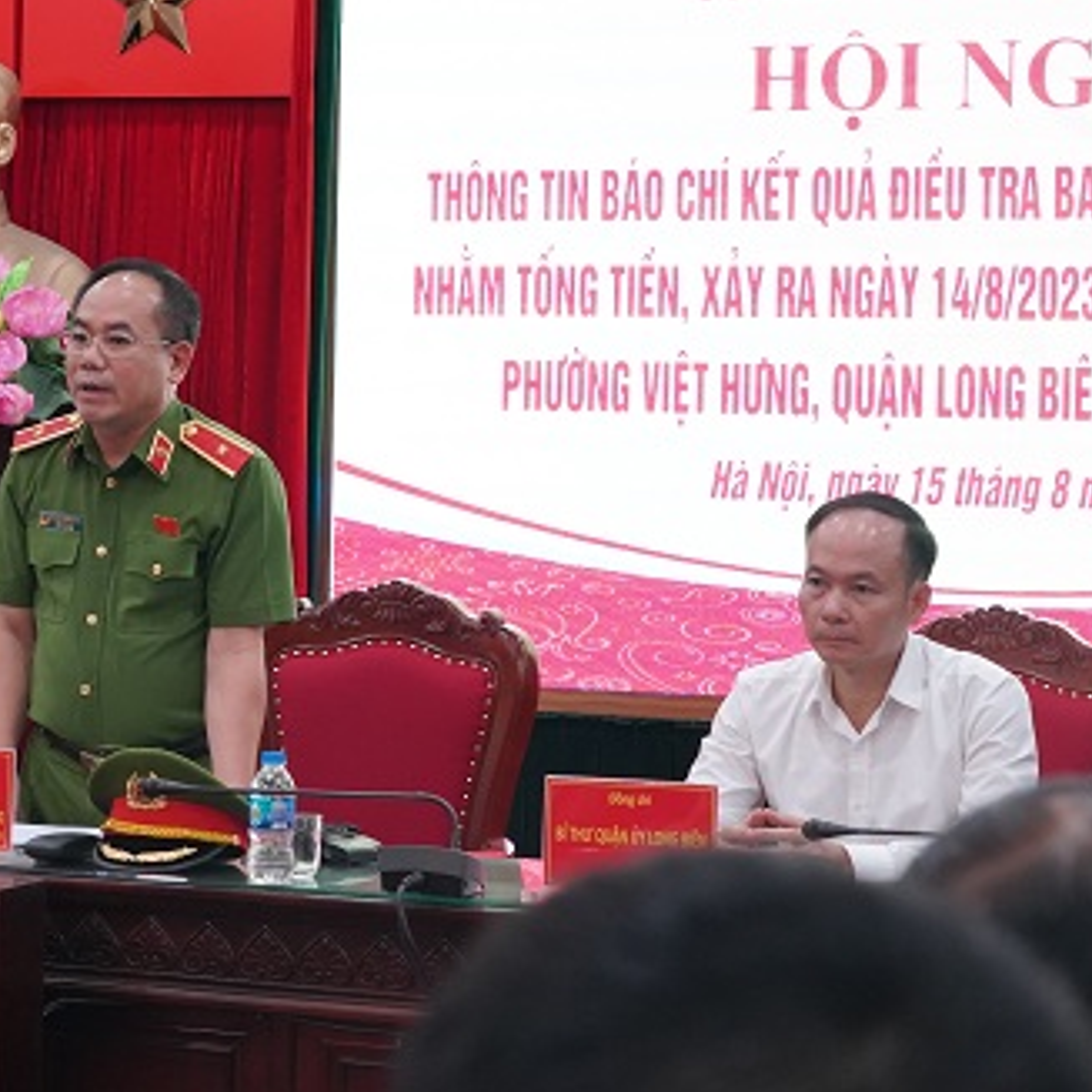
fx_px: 3783
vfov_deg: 16.4
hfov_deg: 16.4
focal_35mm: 106
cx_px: 361
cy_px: 432
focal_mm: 51
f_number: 5
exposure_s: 1/125
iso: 3200
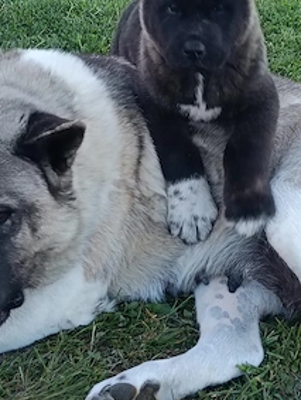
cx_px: 191
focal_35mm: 76
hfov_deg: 19.4
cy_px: 124
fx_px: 879
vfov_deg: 25.5
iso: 100
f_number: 1.8
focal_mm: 3.98
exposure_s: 1/101
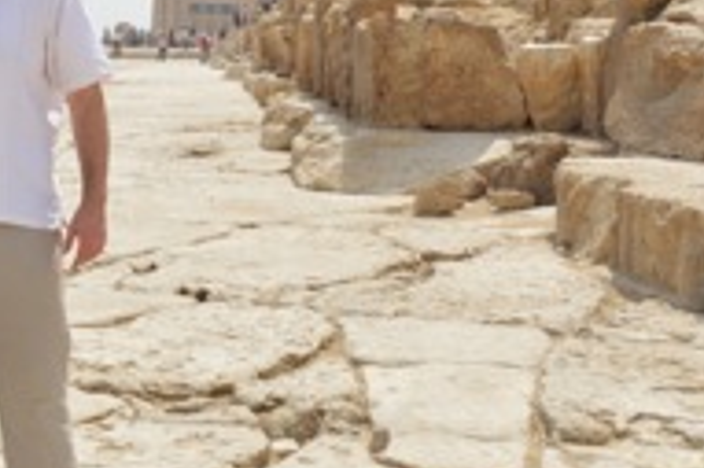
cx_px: 358
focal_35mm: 76
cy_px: 105
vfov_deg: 17.8
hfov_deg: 26.7
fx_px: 1485
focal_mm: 22
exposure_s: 1/320
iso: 100
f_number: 9
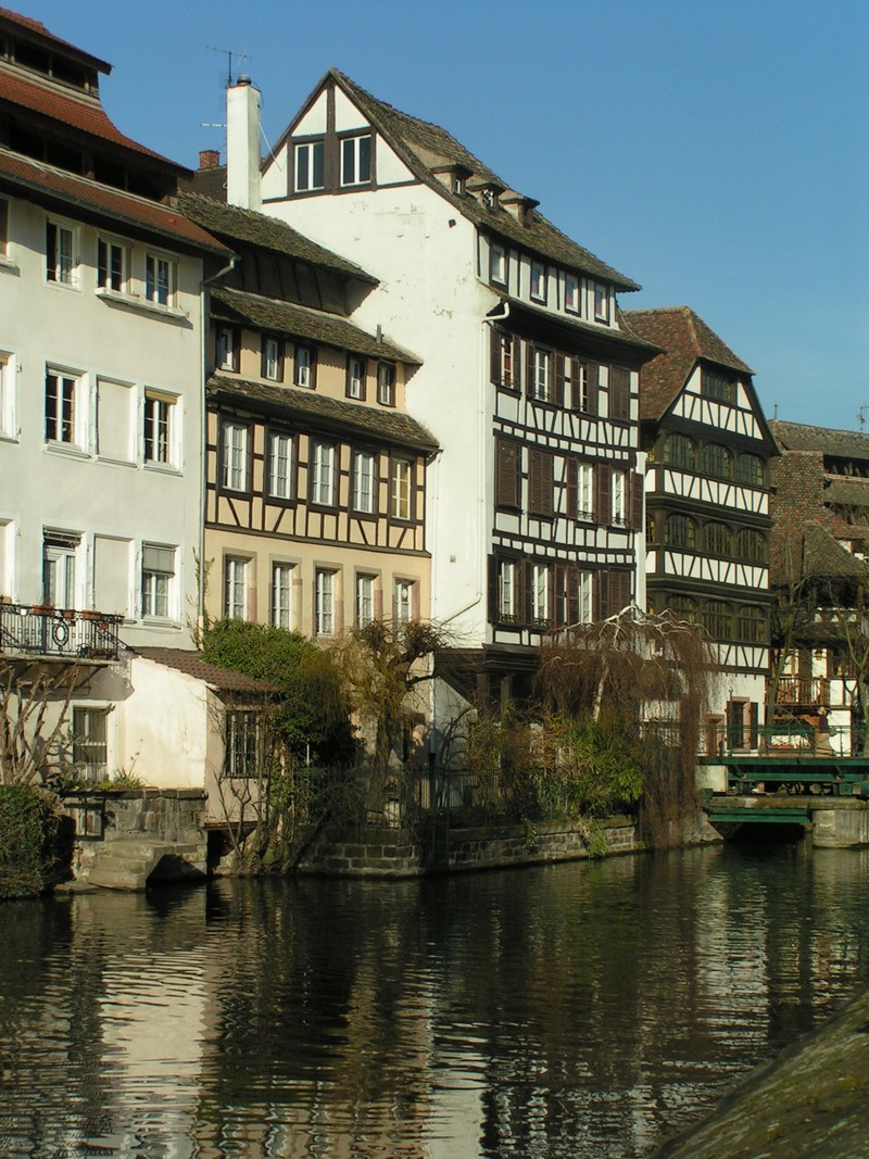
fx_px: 2176
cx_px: 434
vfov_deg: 29.8
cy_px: 580
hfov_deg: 22.6
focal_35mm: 65
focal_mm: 10
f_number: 6.3
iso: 50
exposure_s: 1/400
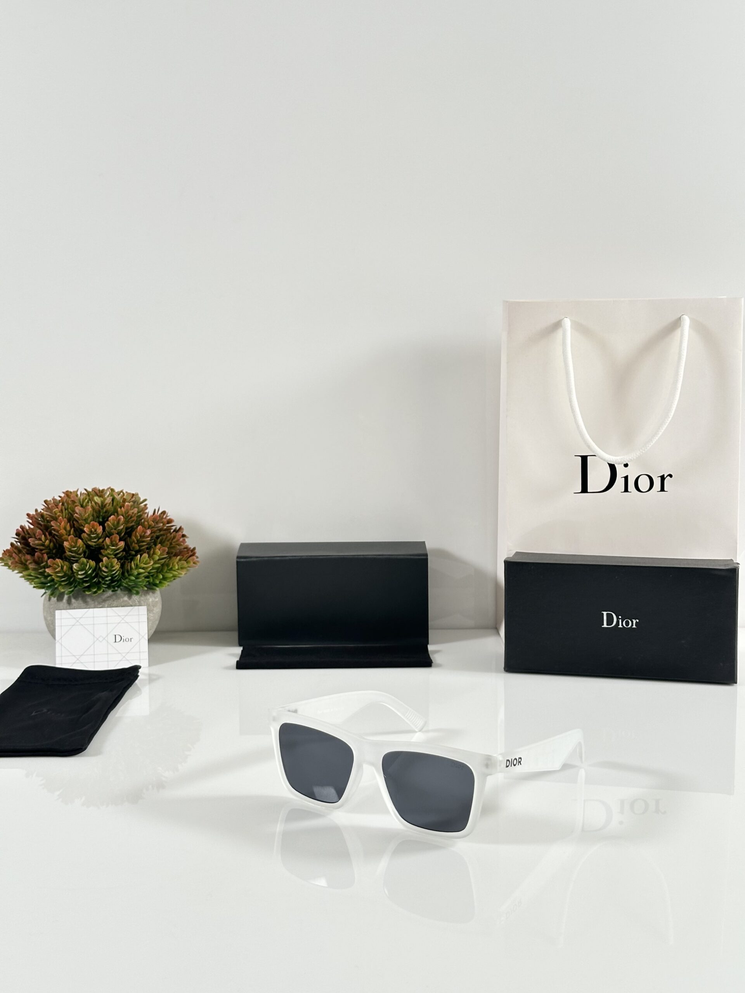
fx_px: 1377
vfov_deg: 39.7
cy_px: 496
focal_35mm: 48
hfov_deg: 30.3
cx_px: 372
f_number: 1.78
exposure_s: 1/96
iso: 80
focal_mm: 6.86
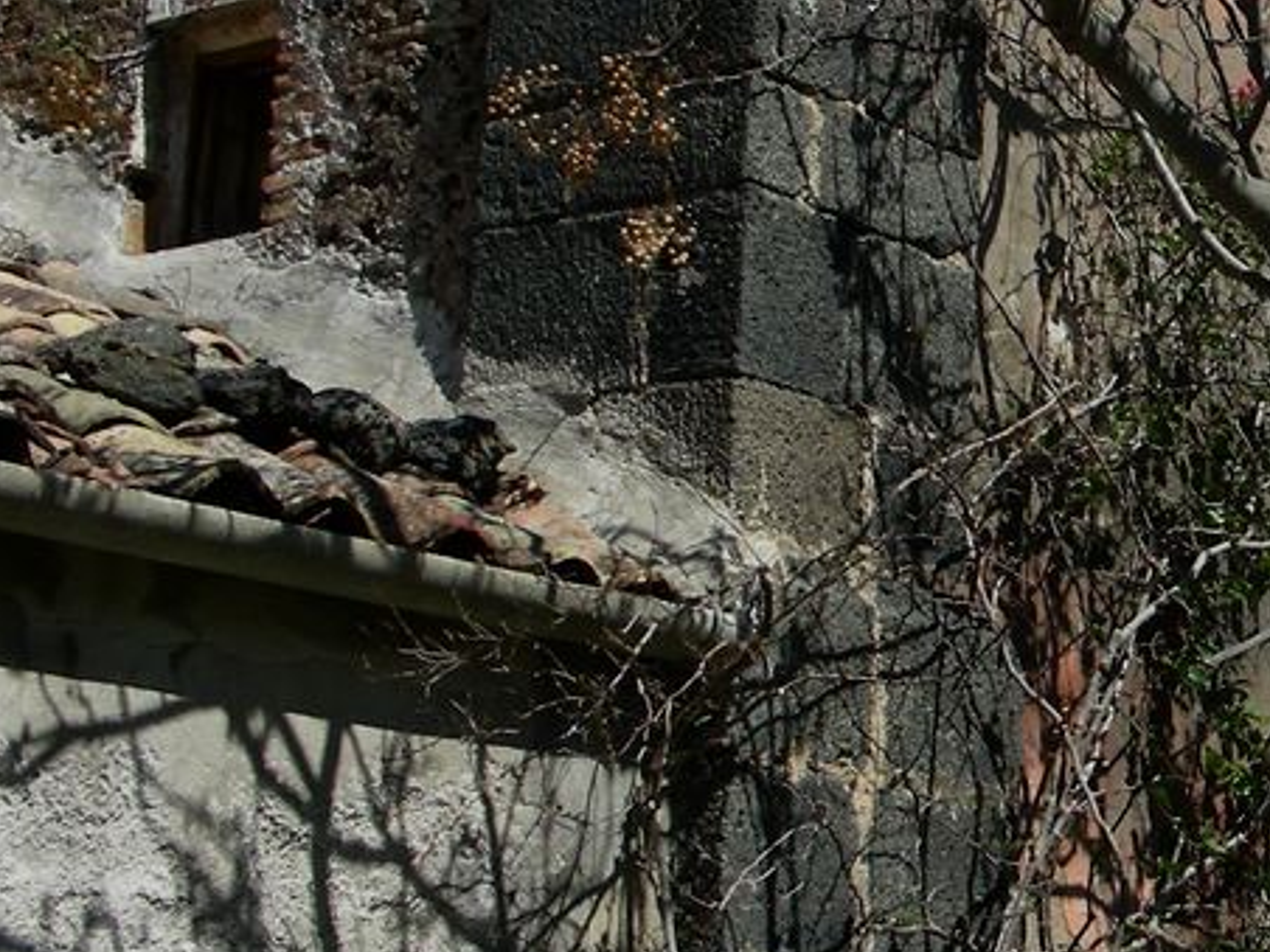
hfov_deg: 21.6
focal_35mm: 86
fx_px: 3155
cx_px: 1382
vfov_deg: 17.2
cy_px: 402
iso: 50
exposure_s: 1/740
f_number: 4
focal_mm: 6.3
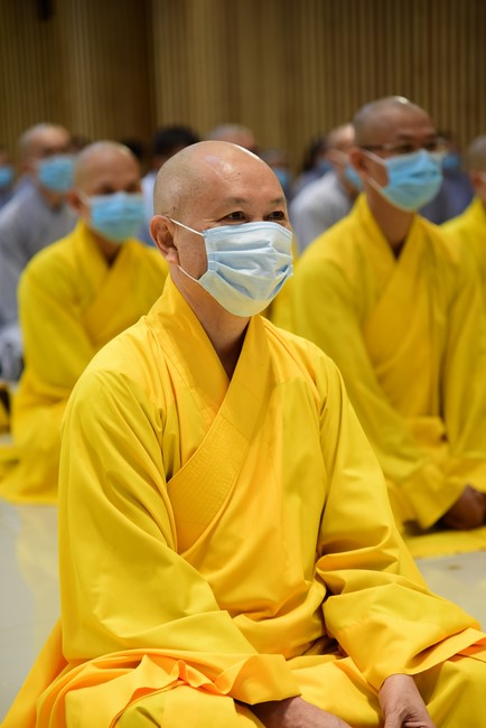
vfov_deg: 17.1
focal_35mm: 120
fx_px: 2427
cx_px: 243
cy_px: 364
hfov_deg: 11.4
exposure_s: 1/80
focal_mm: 120
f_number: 4
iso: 800
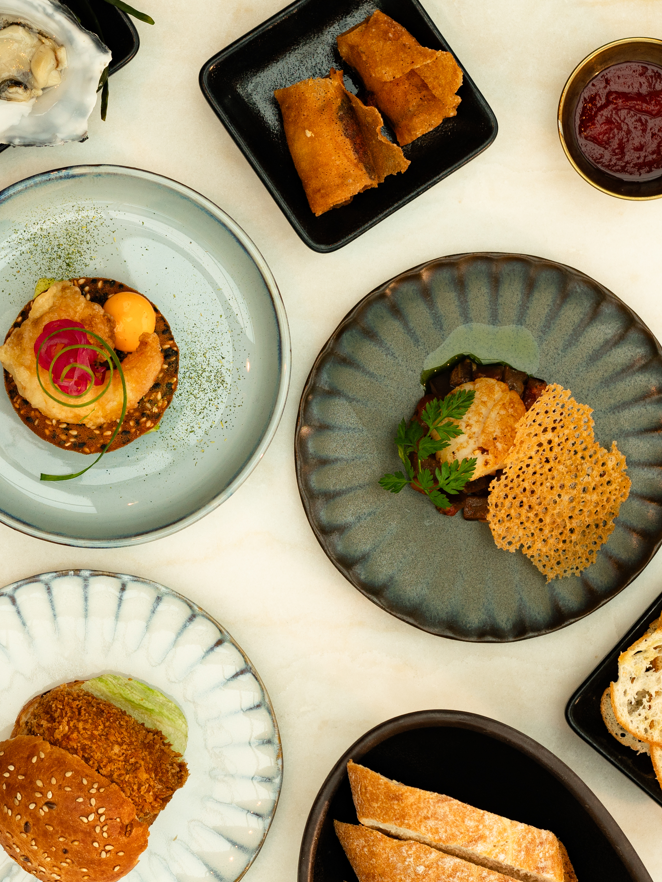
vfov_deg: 16.1
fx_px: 3110
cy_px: 428
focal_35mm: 122
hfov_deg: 12.0
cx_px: -16
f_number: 5.6
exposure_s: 1/125
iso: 125
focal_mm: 50
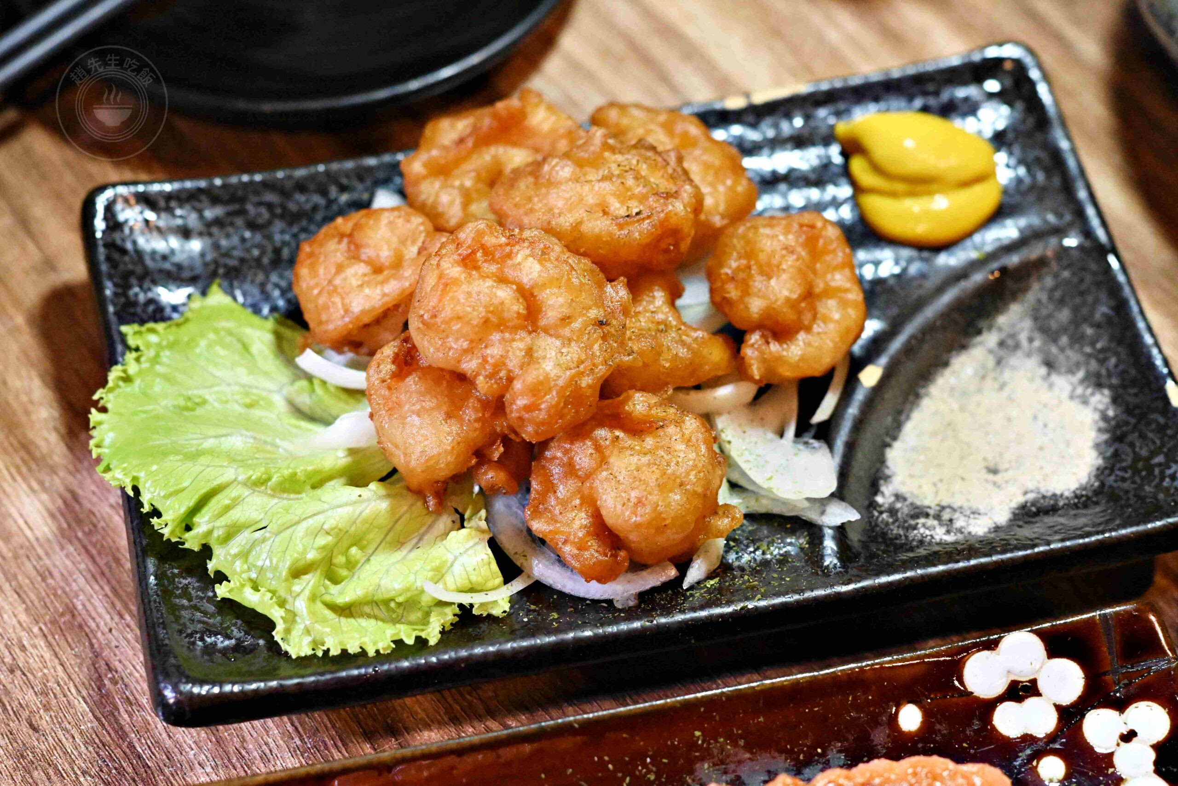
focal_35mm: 75
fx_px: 2454
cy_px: 393
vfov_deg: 18.2
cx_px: 589
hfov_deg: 27.0
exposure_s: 1/320
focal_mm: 50
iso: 7200
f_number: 3.5
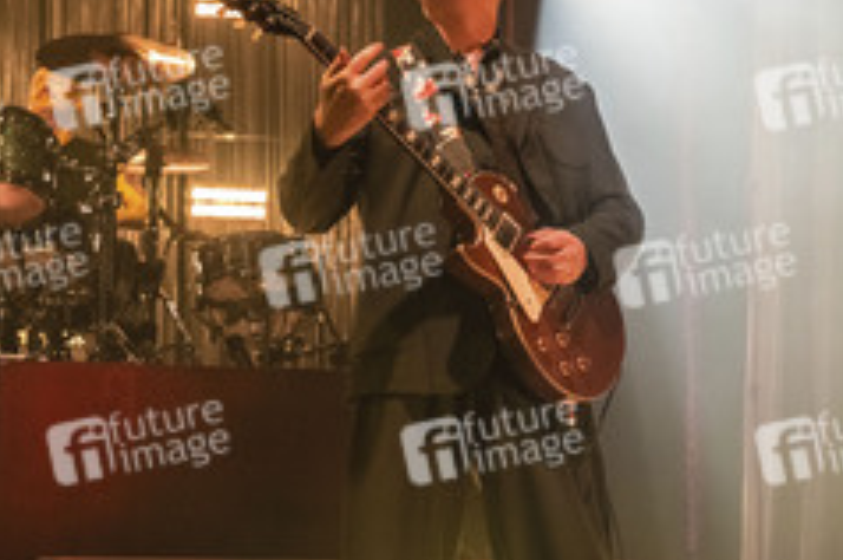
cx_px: 398
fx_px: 2128
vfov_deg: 15.0
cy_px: 354
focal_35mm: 91
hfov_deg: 22.4
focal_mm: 48
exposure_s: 1/320
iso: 2500
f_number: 4
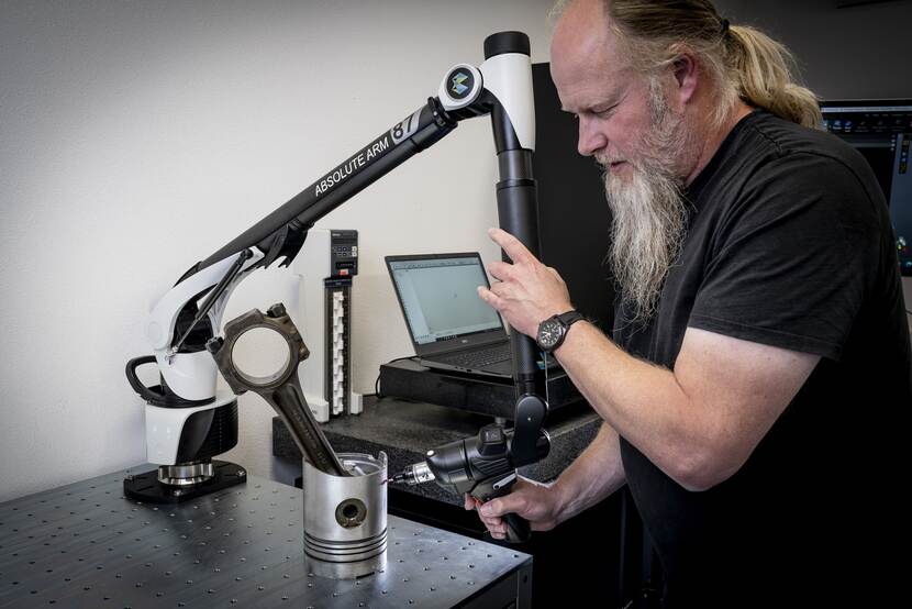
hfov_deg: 57.2
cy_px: 304
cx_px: 456
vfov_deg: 40.0
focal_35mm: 33
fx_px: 836
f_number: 9
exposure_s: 1/13
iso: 200
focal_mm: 33
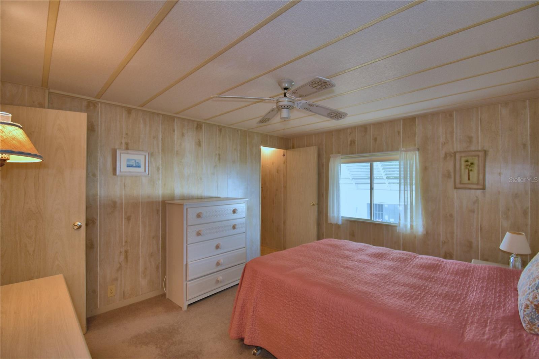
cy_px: 180
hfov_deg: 100.4
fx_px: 225
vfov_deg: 77.3
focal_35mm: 15
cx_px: 270
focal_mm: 10
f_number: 4.5
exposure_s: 1/30
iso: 200
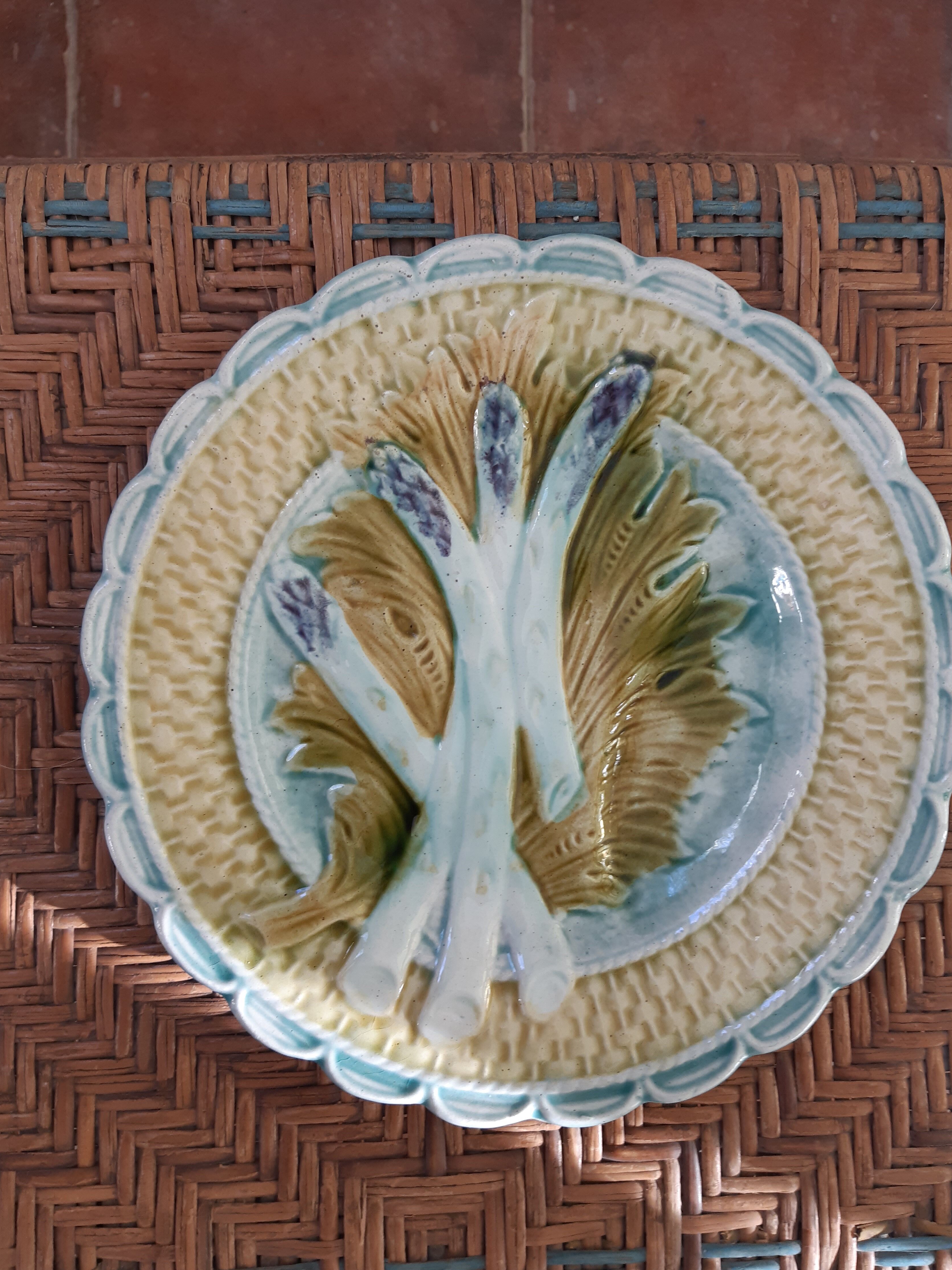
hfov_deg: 51.4
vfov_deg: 65.3
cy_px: 636
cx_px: 484
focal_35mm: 27
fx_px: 990
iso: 50
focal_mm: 3.92
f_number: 1.7
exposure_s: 1/50
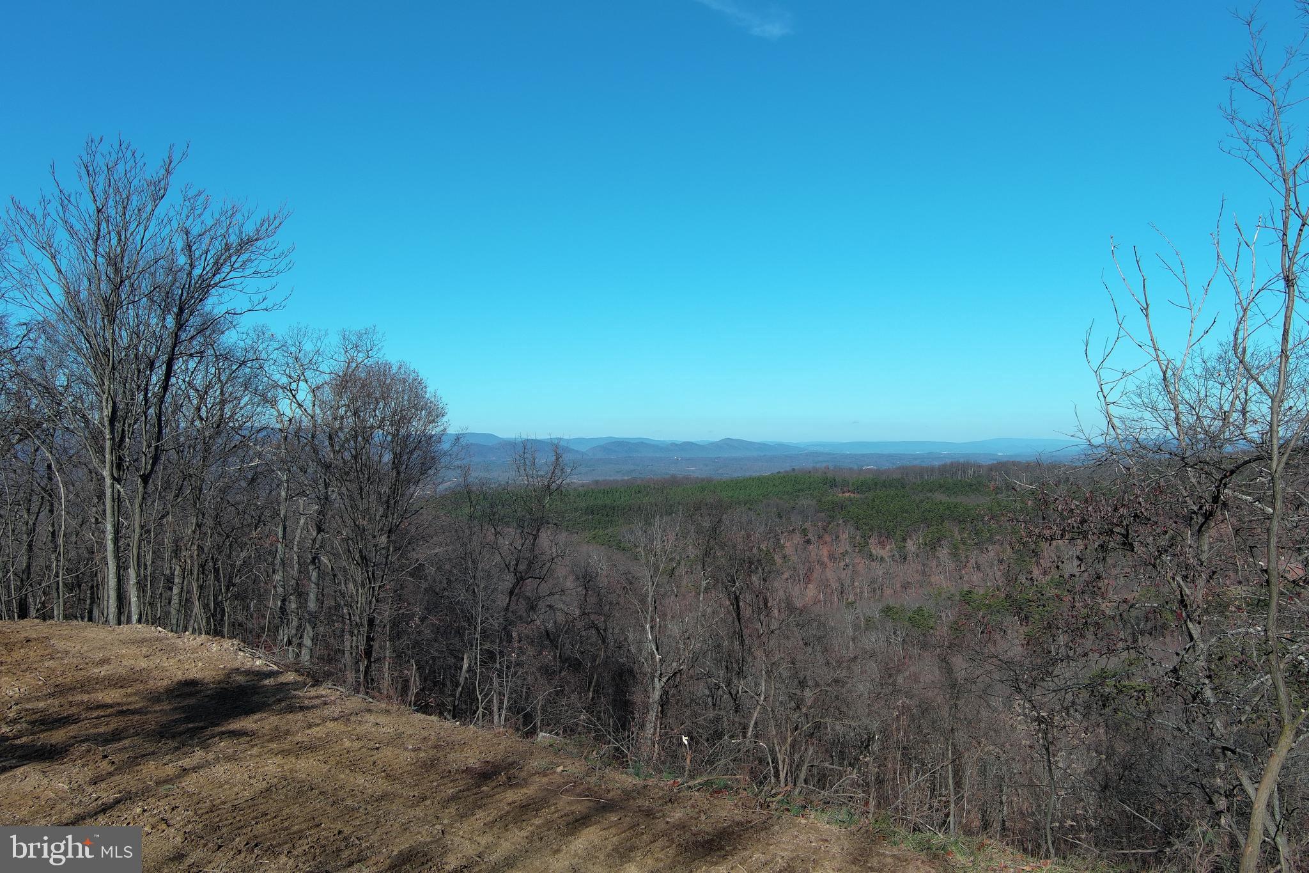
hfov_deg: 63.7
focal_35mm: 29
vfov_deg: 45.0
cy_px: 436
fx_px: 1054
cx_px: 654
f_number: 2.8
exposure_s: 1/1418
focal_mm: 10.57
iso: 100
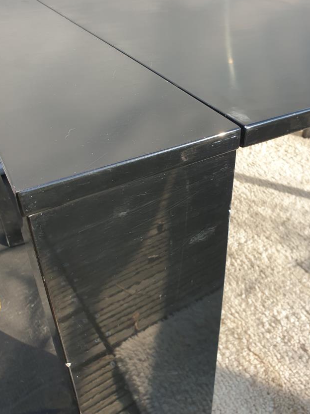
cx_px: 172
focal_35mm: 32
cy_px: 176
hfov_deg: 44.1
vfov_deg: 56.6
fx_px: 382
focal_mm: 4.3
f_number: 2.4
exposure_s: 1/430
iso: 50
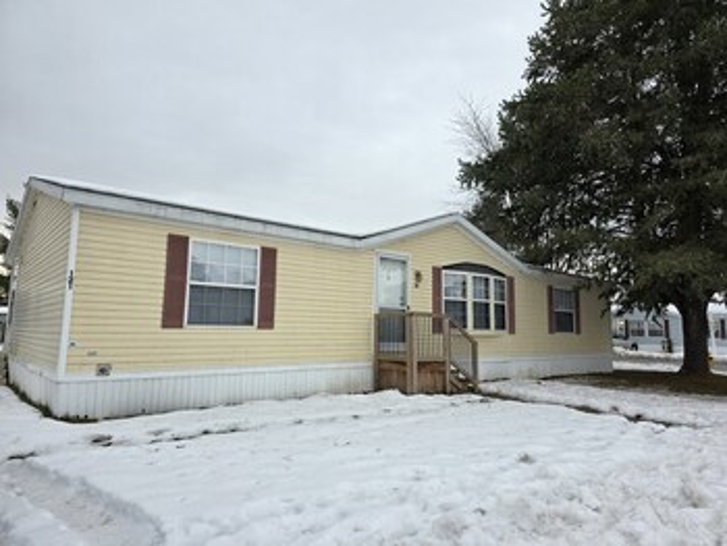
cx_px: 364
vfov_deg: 58.9
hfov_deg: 73.9
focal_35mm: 23
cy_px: 273
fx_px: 483
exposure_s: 1/180
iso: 50
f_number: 1.7
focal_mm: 6.3
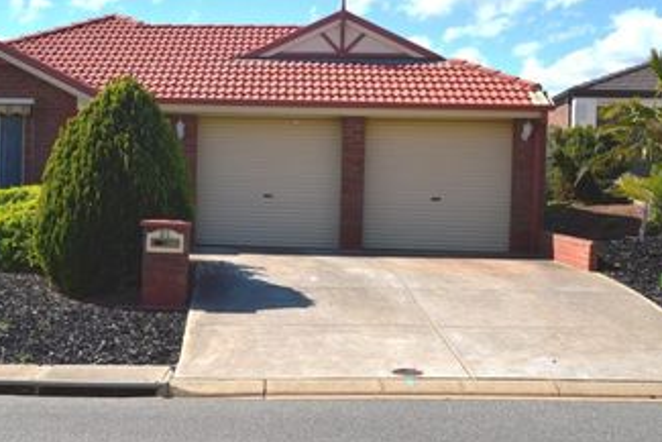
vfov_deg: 26.0
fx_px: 957
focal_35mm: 52
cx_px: 191
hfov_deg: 37.5
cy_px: 215
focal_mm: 24
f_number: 11
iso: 280
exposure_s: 1/500
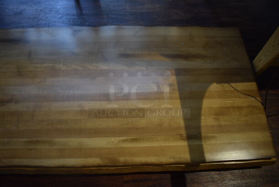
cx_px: 140
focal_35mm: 27
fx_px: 209
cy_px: 94
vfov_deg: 48.0
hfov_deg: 67.3
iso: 800
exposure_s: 1/125
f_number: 3.5
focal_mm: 18
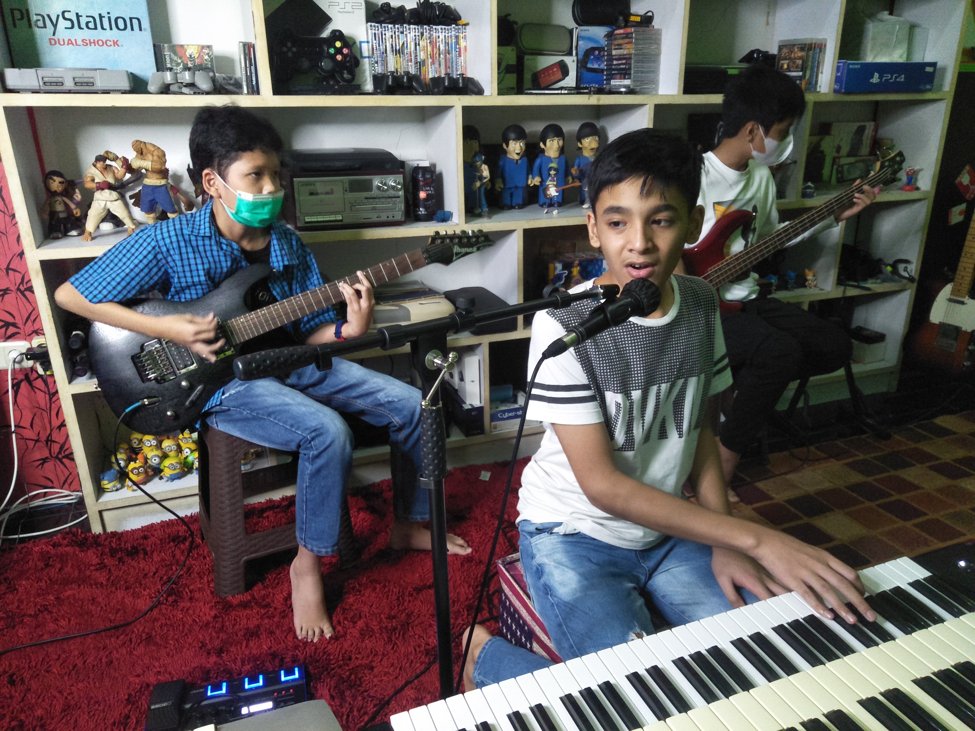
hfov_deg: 81.7
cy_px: 366
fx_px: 563
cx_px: 488
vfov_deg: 66.0
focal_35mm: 20
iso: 390
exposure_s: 1/33
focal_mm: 3.46
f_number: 2.2
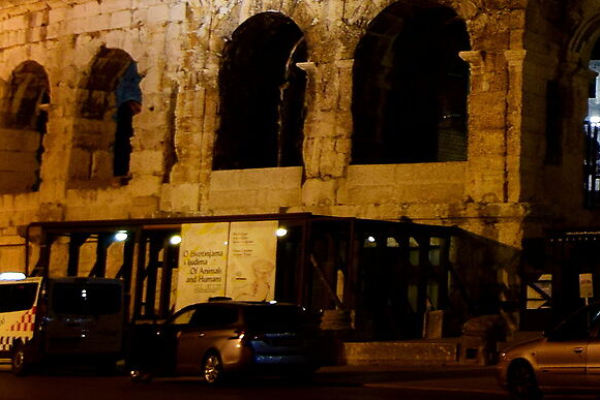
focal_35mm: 93
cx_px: 810
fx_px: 1551
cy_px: -25
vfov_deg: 14.4
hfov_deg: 19.9
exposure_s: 1/25
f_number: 2.8
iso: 640
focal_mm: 15
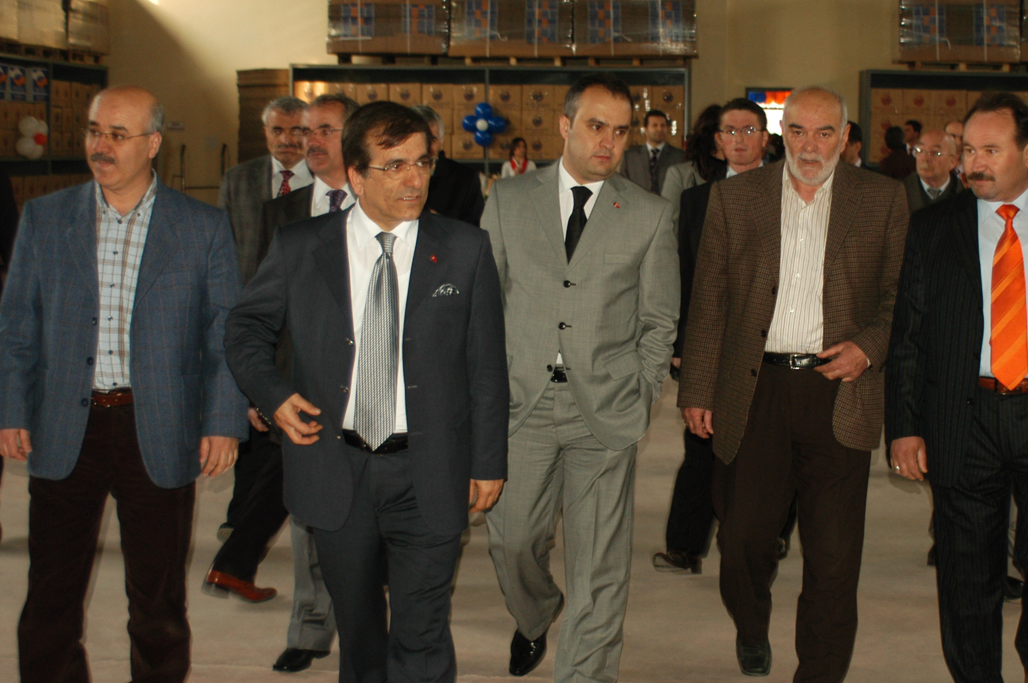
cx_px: 681
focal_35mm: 62
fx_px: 1769
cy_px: 316
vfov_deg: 21.9
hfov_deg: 32.2
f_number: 3
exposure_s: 1/60
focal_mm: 28
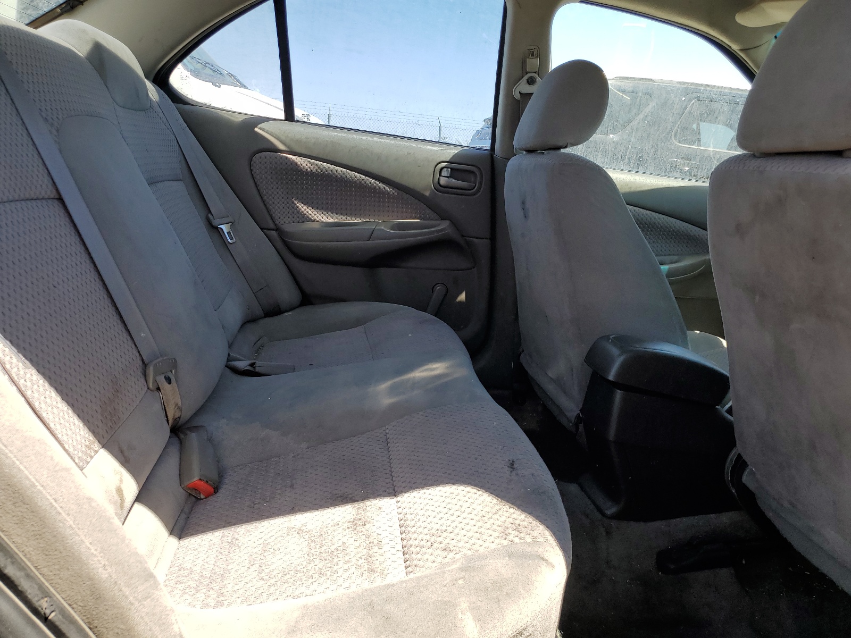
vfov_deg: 53.1
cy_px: 319
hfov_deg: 67.3
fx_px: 639
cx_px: 426
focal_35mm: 26
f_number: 1.5
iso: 50
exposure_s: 1/714
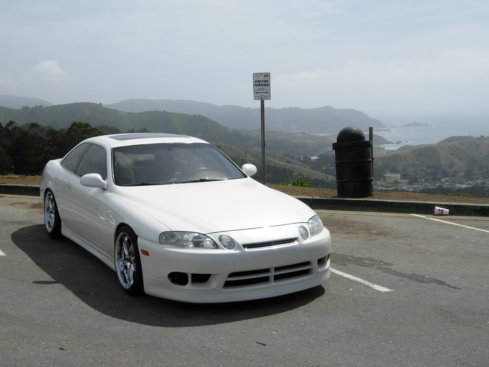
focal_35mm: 48
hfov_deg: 39.7
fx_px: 678
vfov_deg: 30.3
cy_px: 184
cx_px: 244
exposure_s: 1/512
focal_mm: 10.1
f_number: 6.9
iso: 50
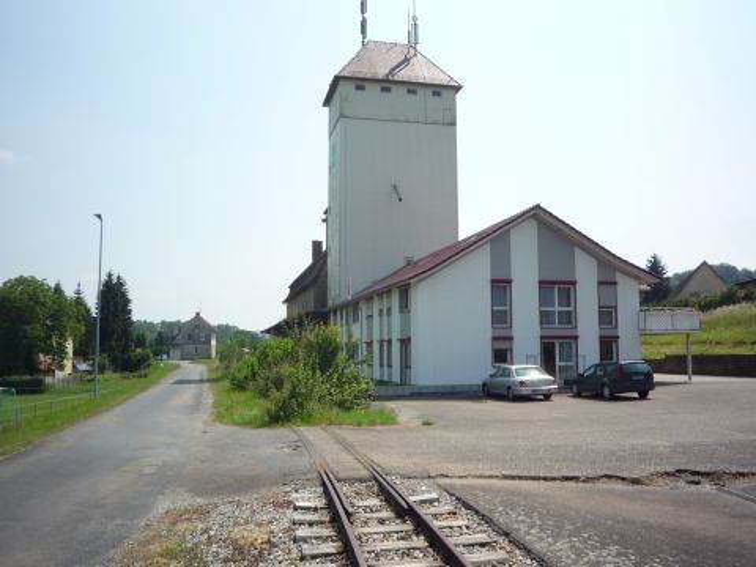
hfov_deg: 56.8
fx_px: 699
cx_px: 378
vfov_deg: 44.2
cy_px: 284
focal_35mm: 32
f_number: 5.6
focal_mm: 5.2
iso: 100
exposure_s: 1/400
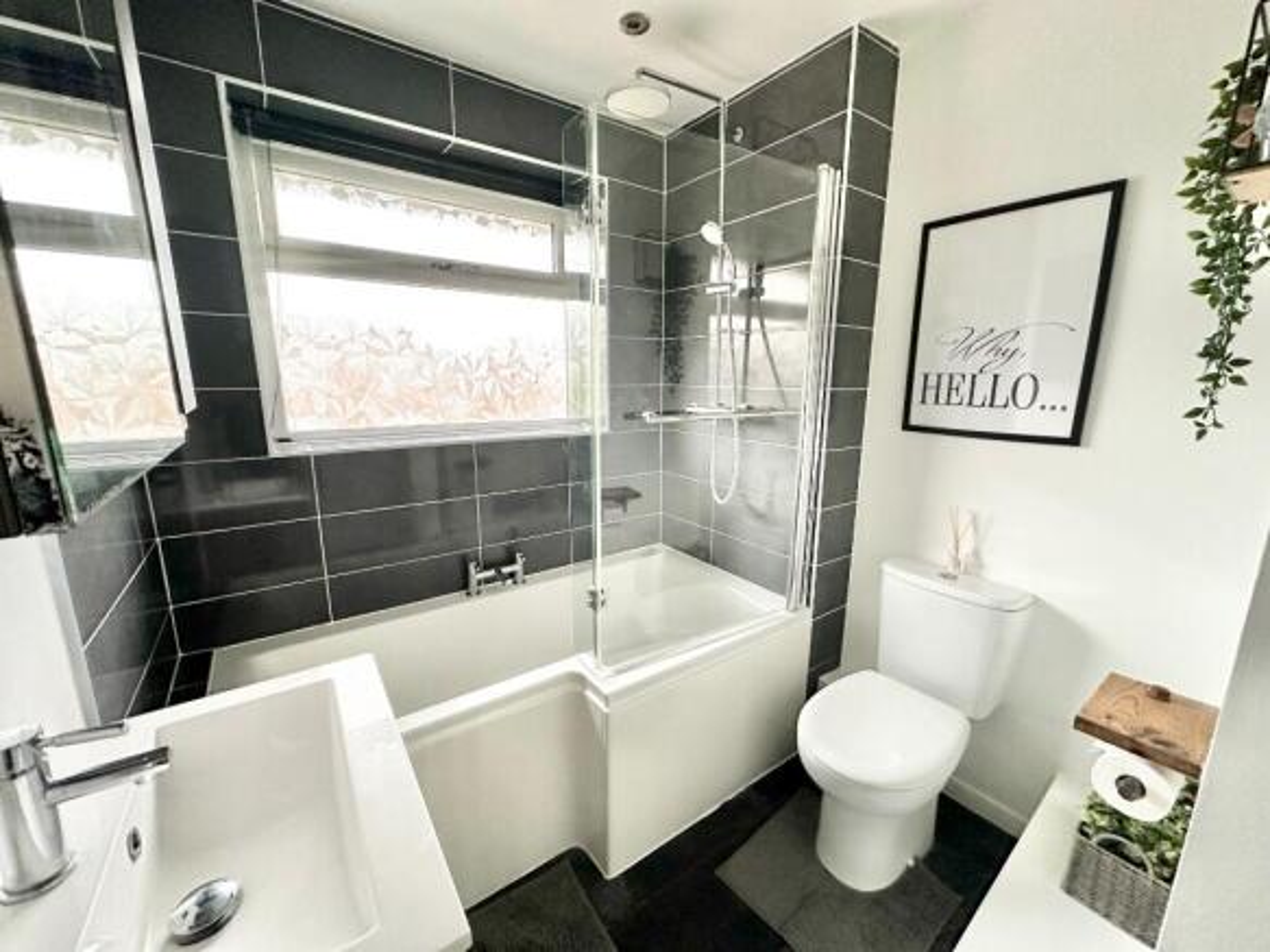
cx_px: 635
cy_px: 476
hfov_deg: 102.1
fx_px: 514
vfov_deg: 85.7
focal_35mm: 14
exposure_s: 1/94
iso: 320
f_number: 2.2
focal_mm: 2.22
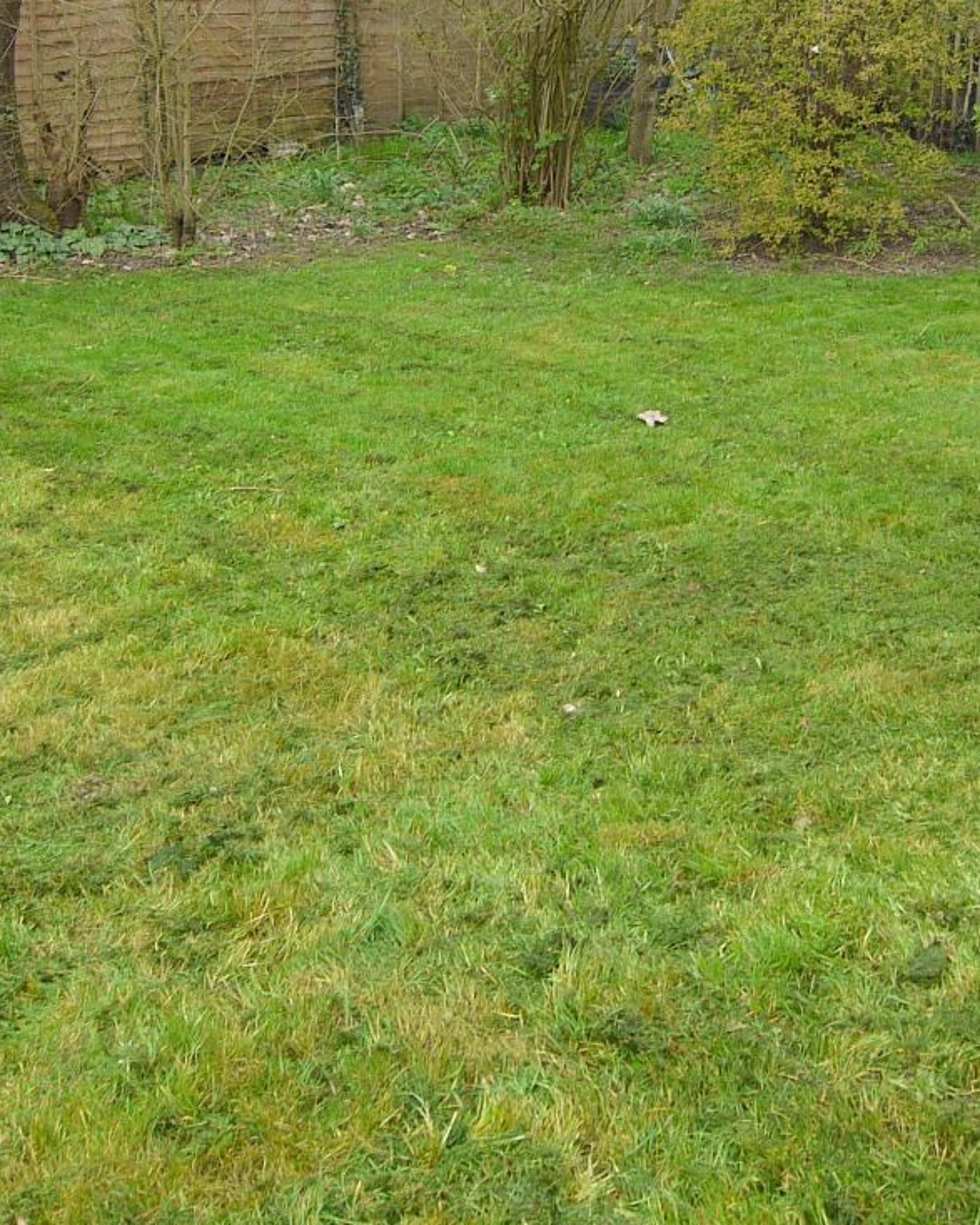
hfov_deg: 30.6
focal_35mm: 49
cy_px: 249
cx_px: 639
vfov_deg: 36.8
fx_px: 1777
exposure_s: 1/160
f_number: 5
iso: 100
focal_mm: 9
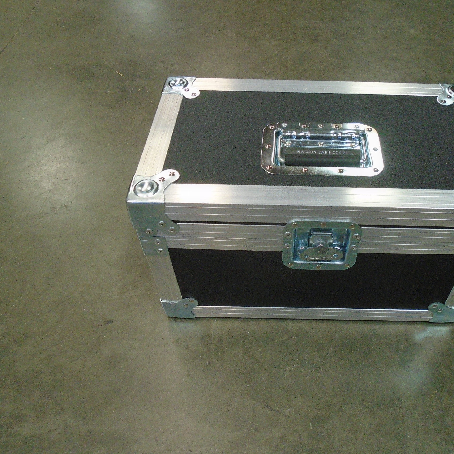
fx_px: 460
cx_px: 294
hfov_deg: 51.8
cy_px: 229
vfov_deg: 52.5
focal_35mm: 31
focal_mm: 4.6
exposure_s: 1/80
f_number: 3.2
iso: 400
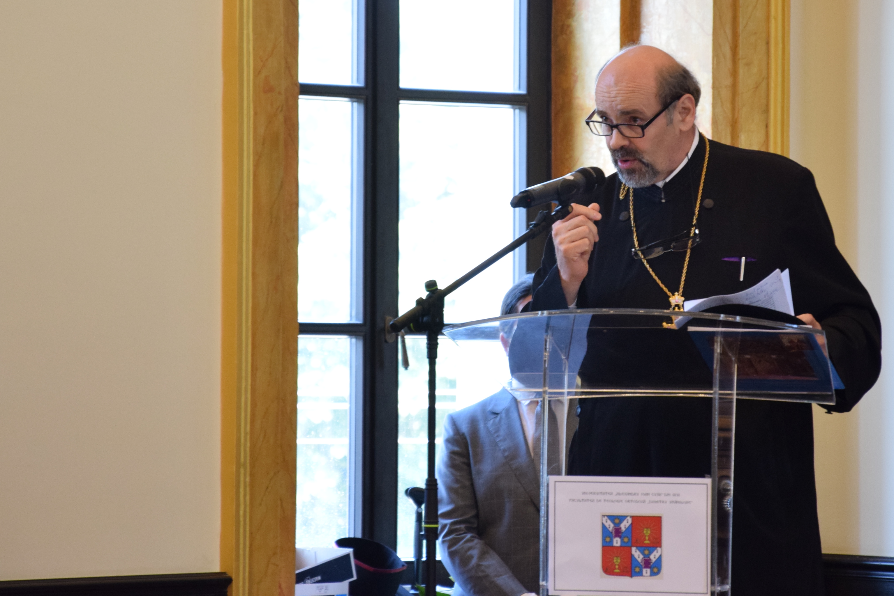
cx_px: 492
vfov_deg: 6.0
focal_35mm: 231
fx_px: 5731
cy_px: 196
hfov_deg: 8.9
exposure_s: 1/60
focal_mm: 105
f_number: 5.6
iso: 1000
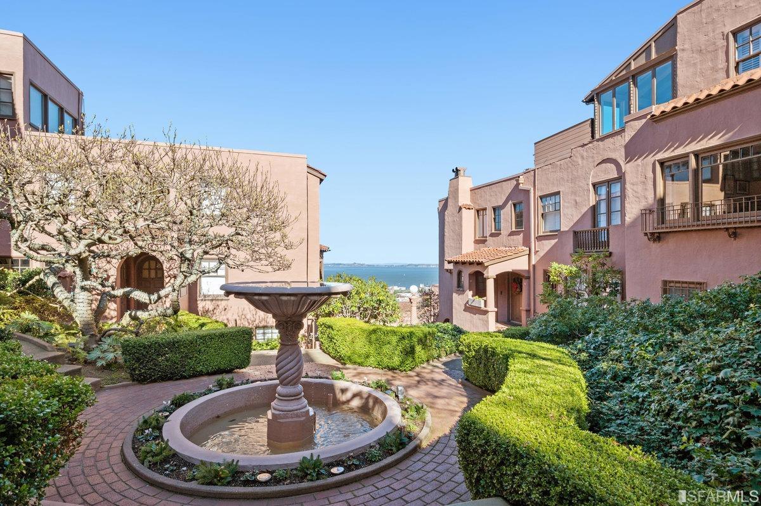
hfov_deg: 90.0
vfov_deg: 67.3
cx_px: 380
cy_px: 253
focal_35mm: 18
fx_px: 380
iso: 400
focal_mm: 18
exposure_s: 1/500
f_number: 9
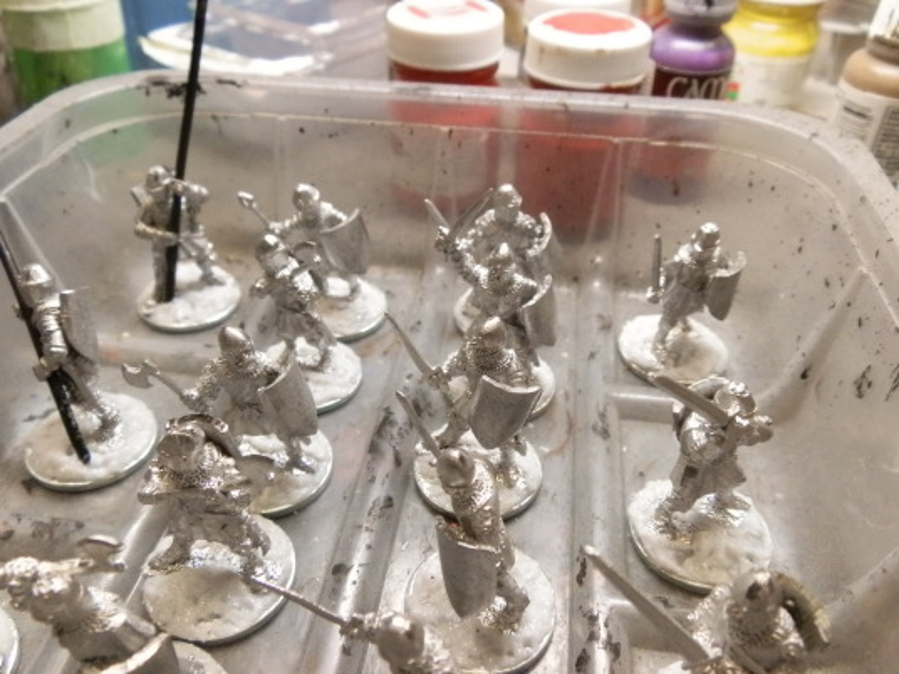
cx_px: 450
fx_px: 727
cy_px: 337
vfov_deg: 49.7
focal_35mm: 28
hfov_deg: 63.4
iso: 400
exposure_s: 1/160
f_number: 3.1
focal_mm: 5
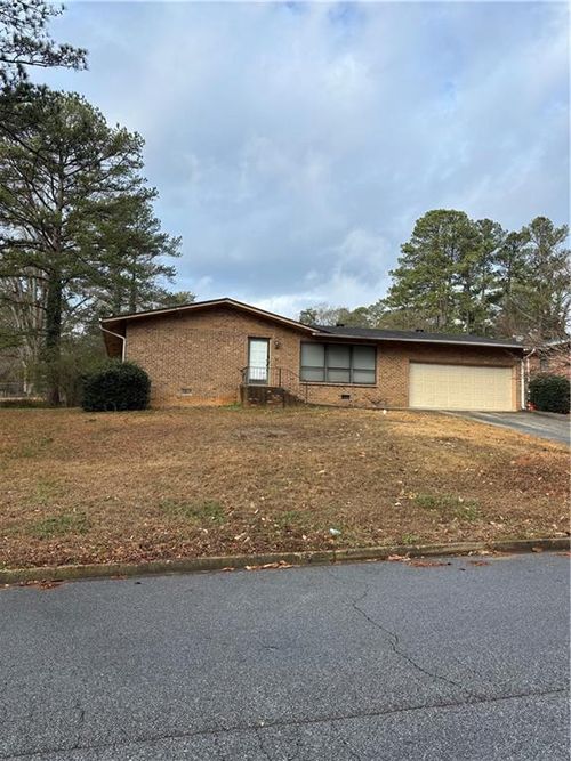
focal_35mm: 26
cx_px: 286
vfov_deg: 67.3
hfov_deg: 53.0
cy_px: 380
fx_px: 572
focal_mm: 5.96
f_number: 1.6
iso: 50
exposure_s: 1/1543
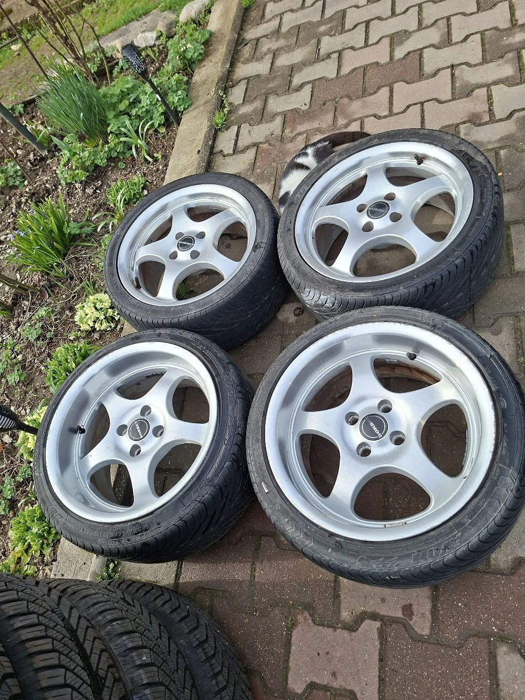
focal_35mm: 23
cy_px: 350
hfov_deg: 58.9
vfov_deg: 73.9
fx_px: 465
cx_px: 262
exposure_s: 1/1111
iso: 50
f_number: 1.8
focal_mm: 5.54
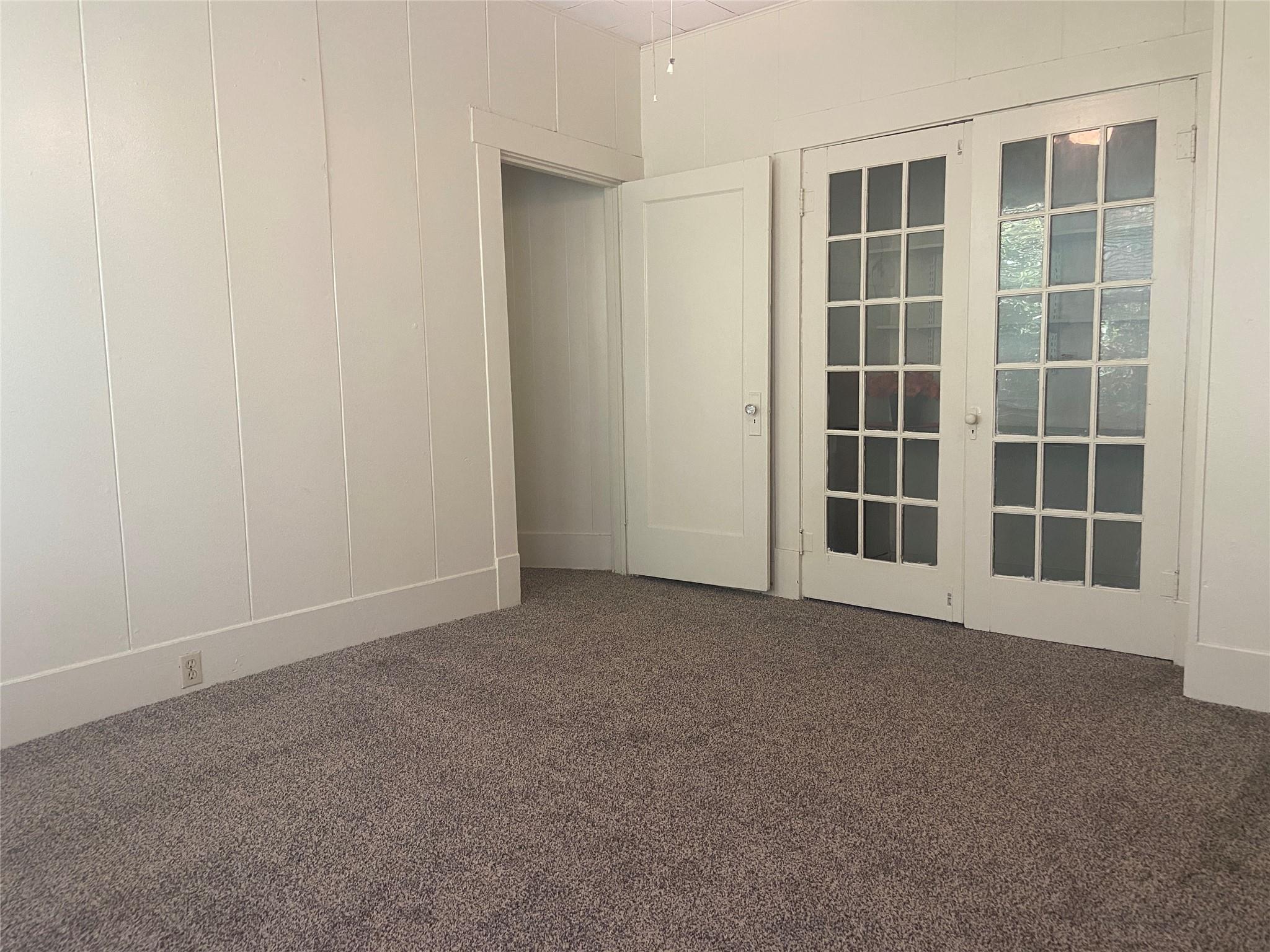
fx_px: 954
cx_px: 635
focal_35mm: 26
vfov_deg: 53.1
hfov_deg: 67.3
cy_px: 476
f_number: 1.8
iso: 250
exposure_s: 1/60
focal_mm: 4.25
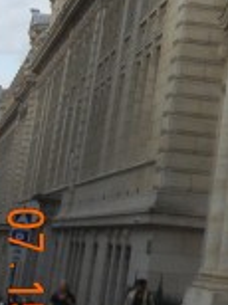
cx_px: 478
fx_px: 1321
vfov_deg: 12.8
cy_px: -85
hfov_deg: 9.2
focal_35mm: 150
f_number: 3.5
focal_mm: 5.4
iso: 160
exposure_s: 1/572
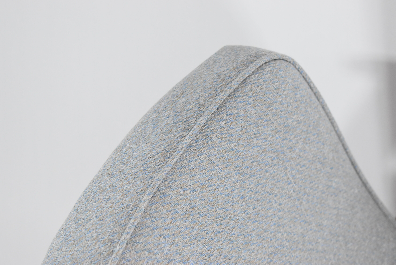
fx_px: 919
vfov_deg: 16.4
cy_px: 133
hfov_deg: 24.3
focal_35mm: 84
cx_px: 200
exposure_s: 1/125
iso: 2200
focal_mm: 55
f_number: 5.6
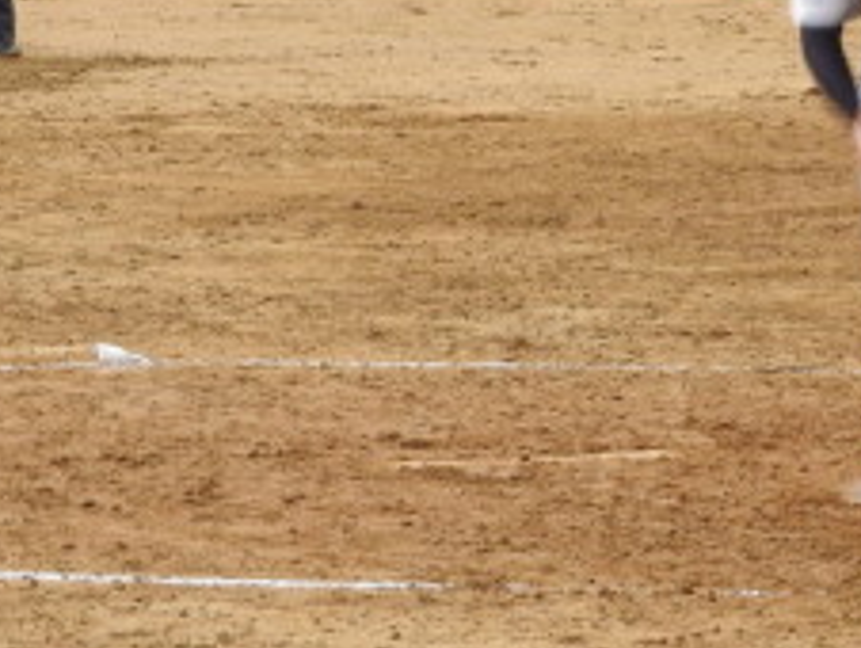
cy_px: 72
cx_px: 1021
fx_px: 8914
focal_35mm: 358
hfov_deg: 5.5
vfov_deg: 4.2
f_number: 5
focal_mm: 24.2
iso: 100
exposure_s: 1/80
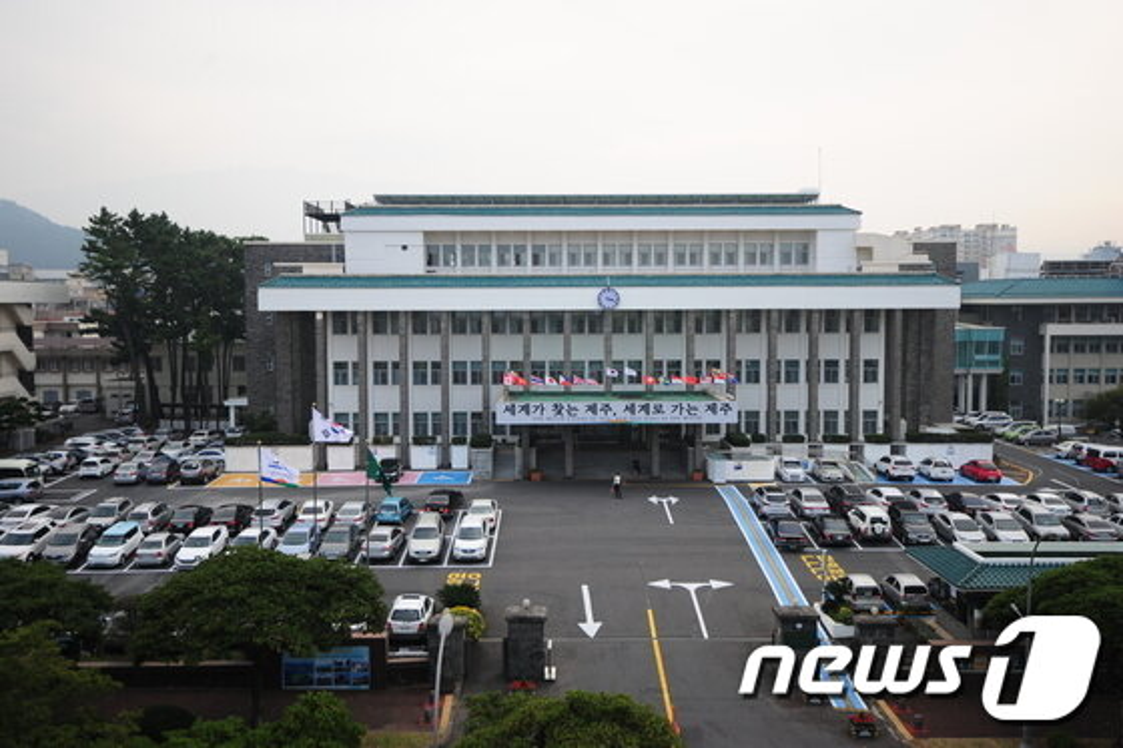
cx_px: 562
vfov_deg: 37.8
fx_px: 1091
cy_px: 374
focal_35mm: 35
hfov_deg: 54.4
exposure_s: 1/640
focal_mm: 35
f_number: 4
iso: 320
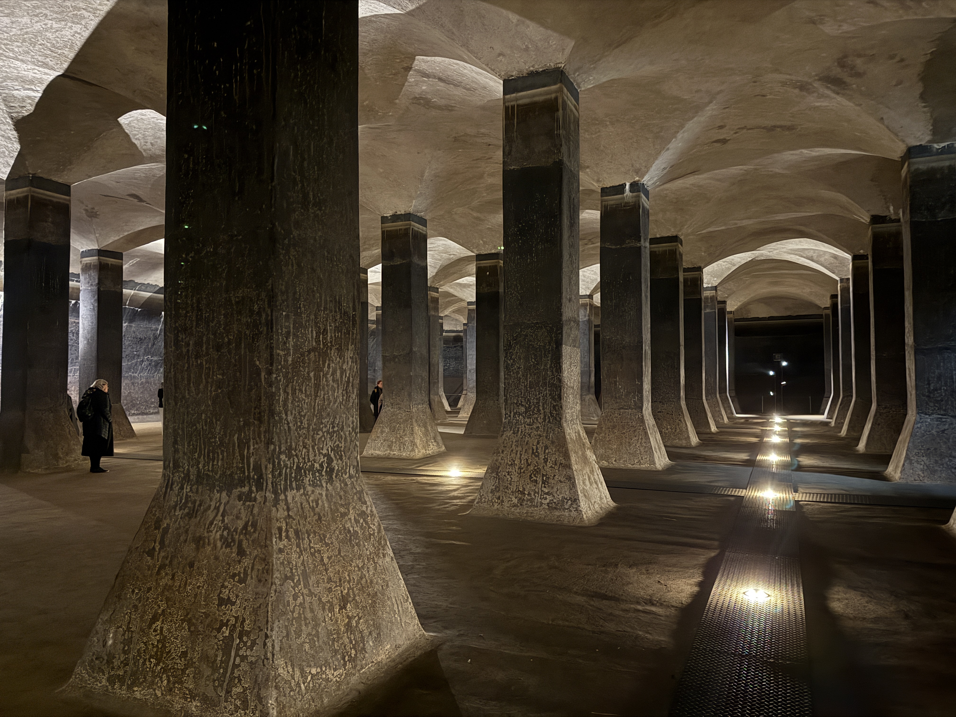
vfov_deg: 56.8
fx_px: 663
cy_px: 358
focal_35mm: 24
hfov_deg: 71.6
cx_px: 478
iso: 4000
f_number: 1.78
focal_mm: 6.76
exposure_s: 1/15
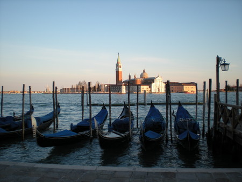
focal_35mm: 38
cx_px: 121
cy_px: 91
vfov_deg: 37.8
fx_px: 266
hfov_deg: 49.0
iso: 64
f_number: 3.1
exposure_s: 1/215
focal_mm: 6.3
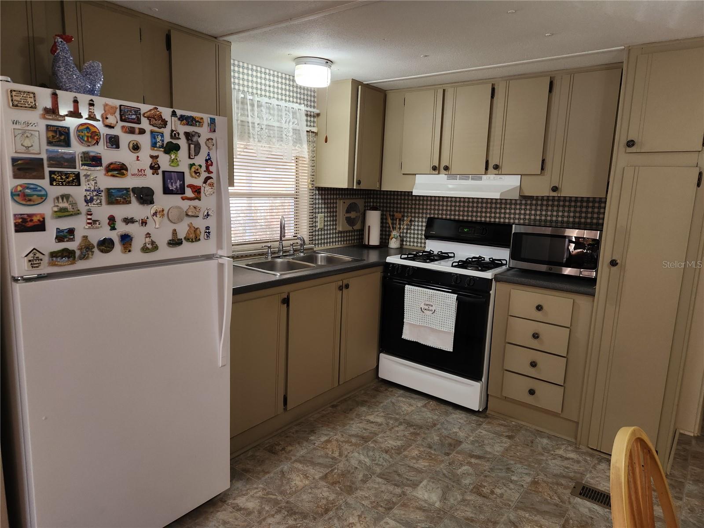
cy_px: 264
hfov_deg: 73.9
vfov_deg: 58.9
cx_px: 352
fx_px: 468
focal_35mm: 23
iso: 200
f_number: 1.8
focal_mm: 5.4
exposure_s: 1/120
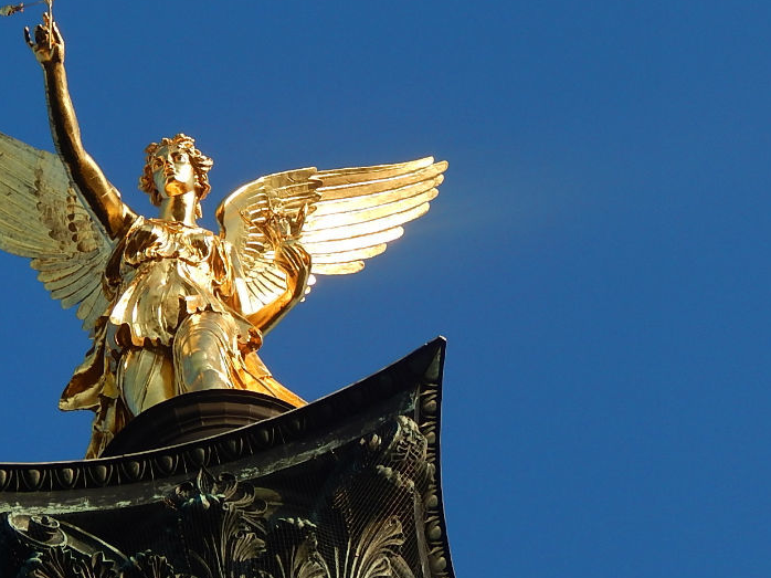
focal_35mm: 211
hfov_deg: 9.4
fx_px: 4698
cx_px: 237
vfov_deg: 7.0
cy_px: 328
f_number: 4.6
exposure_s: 1/400
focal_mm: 20.5
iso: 125
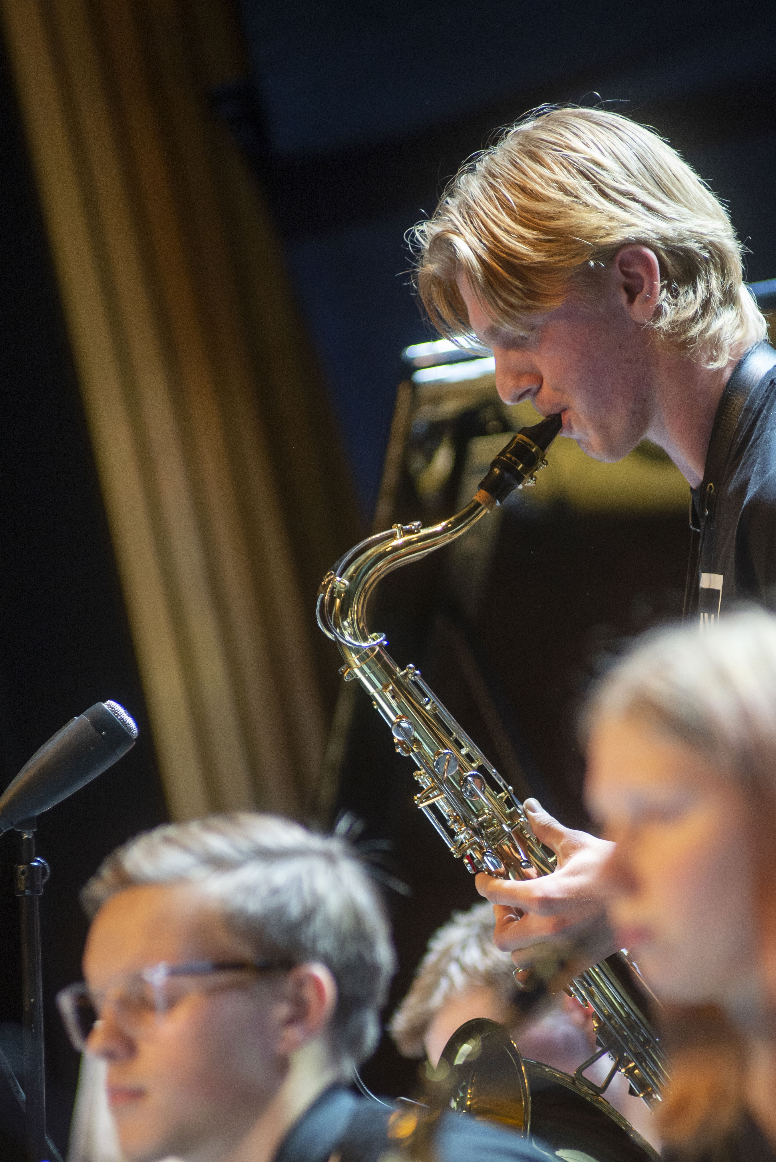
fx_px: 9560
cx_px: 546
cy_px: 770
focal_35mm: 296
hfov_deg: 4.6
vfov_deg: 7.0
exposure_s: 1/200
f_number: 2.8
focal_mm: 200
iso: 1600
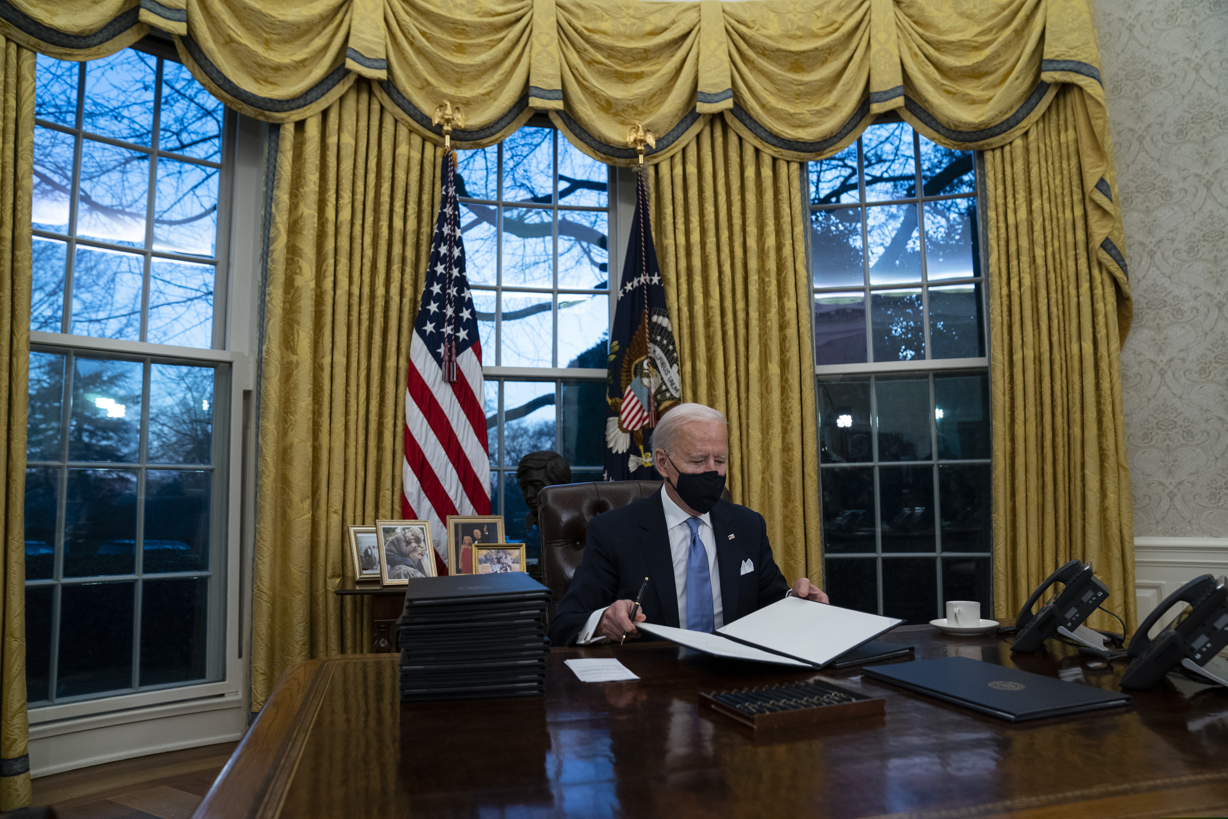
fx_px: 819
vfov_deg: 53.1
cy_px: 410
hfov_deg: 73.7
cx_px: 614
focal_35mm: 24
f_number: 3.2
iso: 2000
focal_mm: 24
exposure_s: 1/500
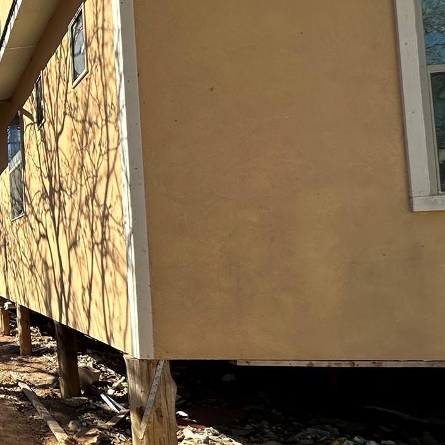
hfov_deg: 31.5
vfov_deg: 46.0
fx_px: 524
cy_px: 244
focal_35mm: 36
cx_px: -172
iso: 40
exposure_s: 1/622
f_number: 2.2
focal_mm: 2.22
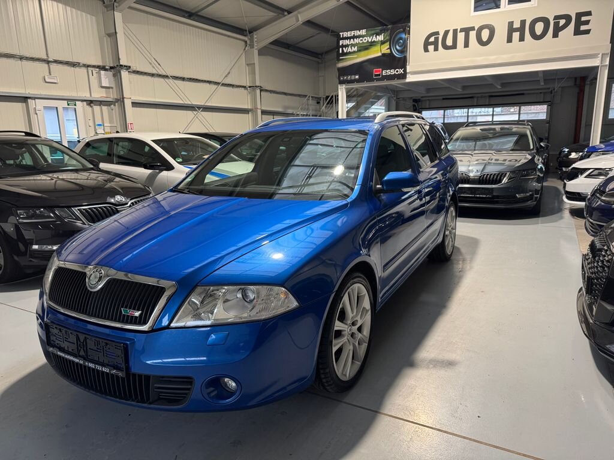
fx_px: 426
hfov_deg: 71.6
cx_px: 307
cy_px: 230
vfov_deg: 56.8
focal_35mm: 24
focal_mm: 6.76
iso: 250
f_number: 1.78
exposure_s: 1/60
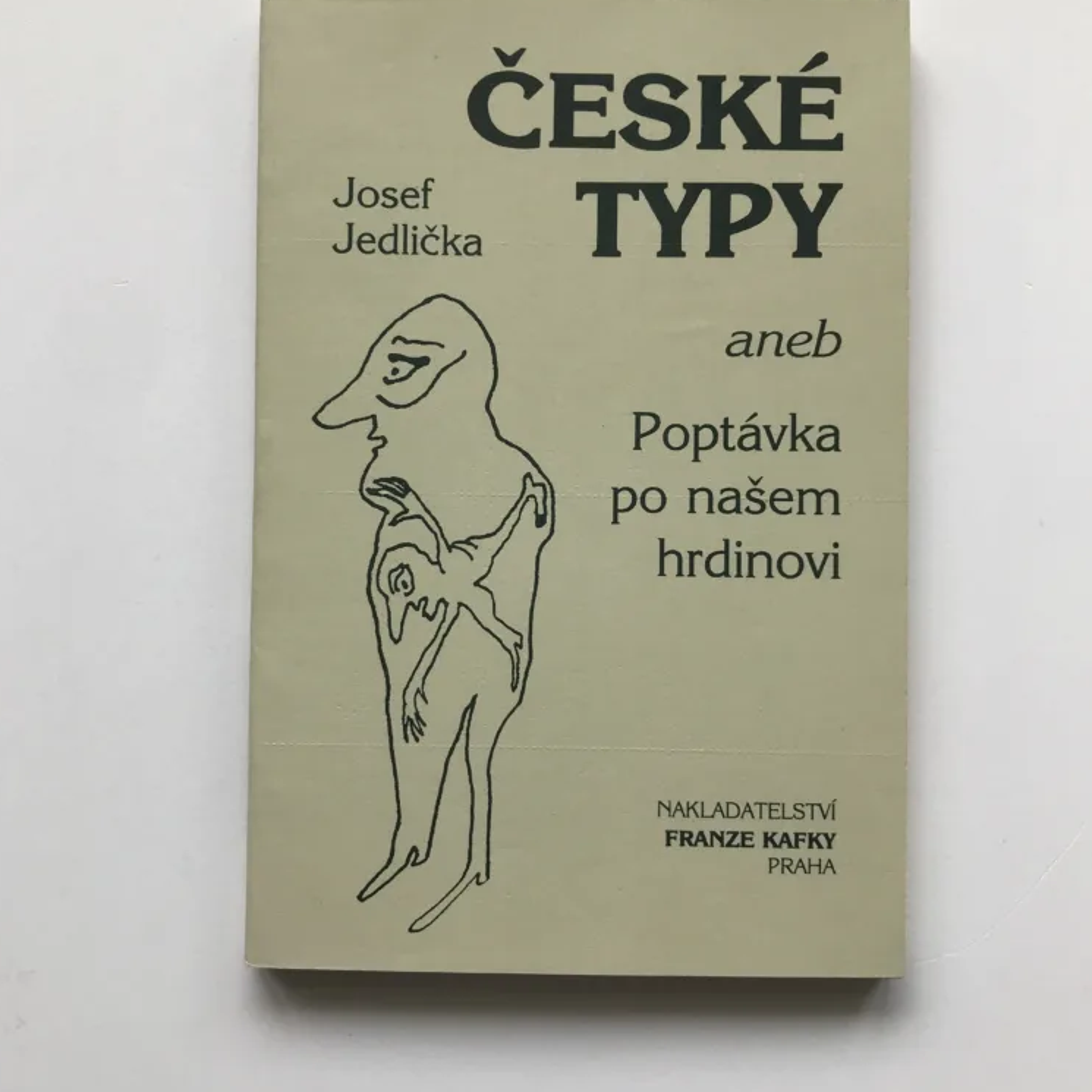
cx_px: 541
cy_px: 500
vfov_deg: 48.4
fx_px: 1213
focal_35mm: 34
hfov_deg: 48.4
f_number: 1.8
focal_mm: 3.99
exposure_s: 1/100
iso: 25
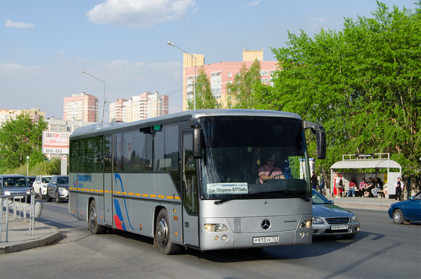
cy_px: 140
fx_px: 613
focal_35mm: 52
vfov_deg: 25.6
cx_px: 210
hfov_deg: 37.9
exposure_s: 1/1600
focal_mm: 35
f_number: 6.3
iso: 400
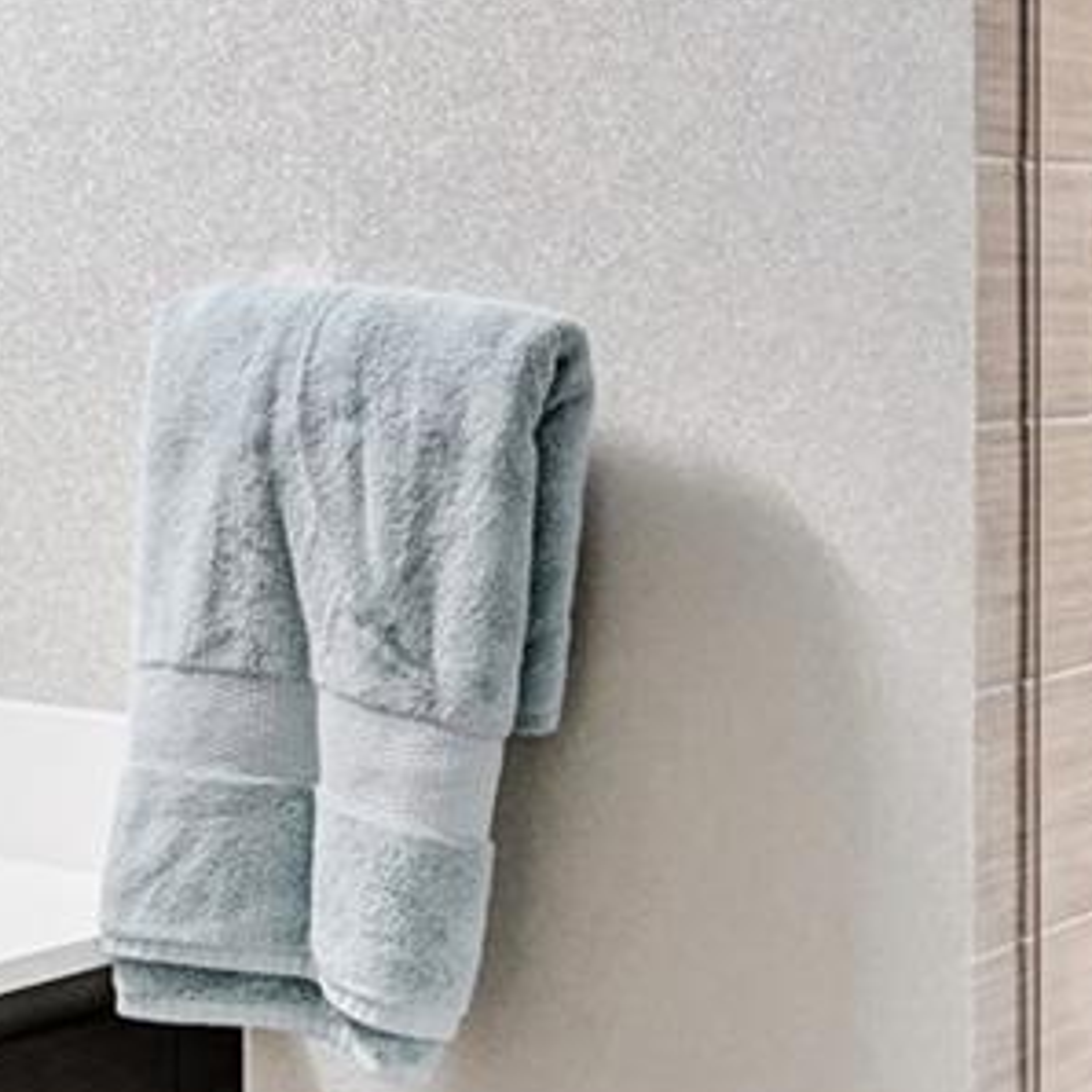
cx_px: 854
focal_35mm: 73
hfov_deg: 23.4
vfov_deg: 23.4
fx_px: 2605
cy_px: 282
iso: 1600
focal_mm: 16
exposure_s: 1/320
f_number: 3.2
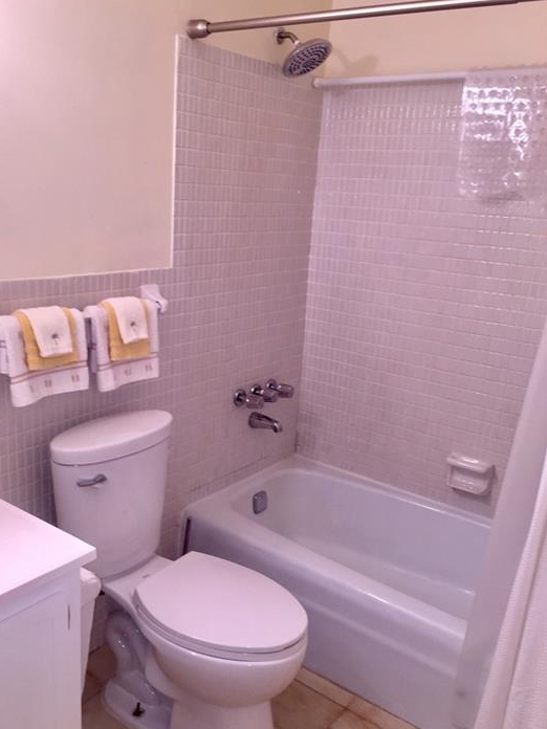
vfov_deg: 56.8
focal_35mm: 32
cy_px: 377
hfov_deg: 44.1
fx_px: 674
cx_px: 247
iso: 40
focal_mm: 4.15
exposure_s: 1/30
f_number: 2.2
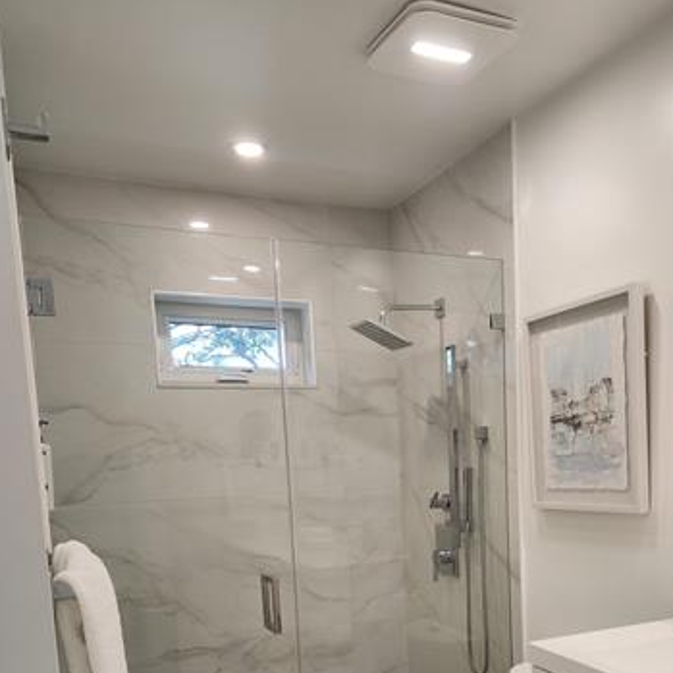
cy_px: 540
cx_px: 426
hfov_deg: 46.7
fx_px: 770
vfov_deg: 44.8
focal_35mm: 35
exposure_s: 1/120
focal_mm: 6.4
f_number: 1.8
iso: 100
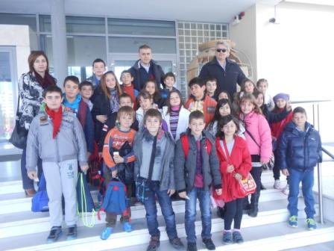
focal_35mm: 26
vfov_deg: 53.1
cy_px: 126
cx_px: 167
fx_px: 251
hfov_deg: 67.3
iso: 100
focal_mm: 4.6
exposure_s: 1/30
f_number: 3.5
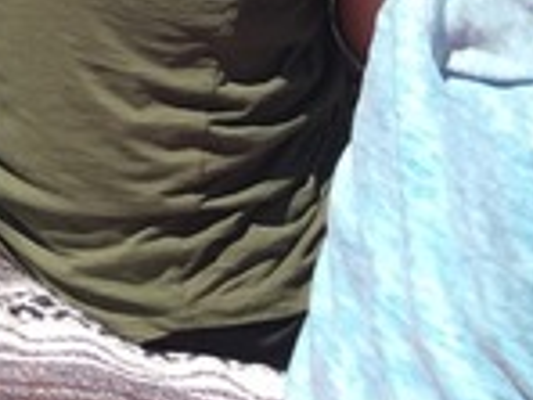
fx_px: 2417
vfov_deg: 8.6
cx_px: -742
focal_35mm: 157
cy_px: -555
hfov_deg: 10.7
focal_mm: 4.15
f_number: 2.2
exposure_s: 1/1099
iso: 25
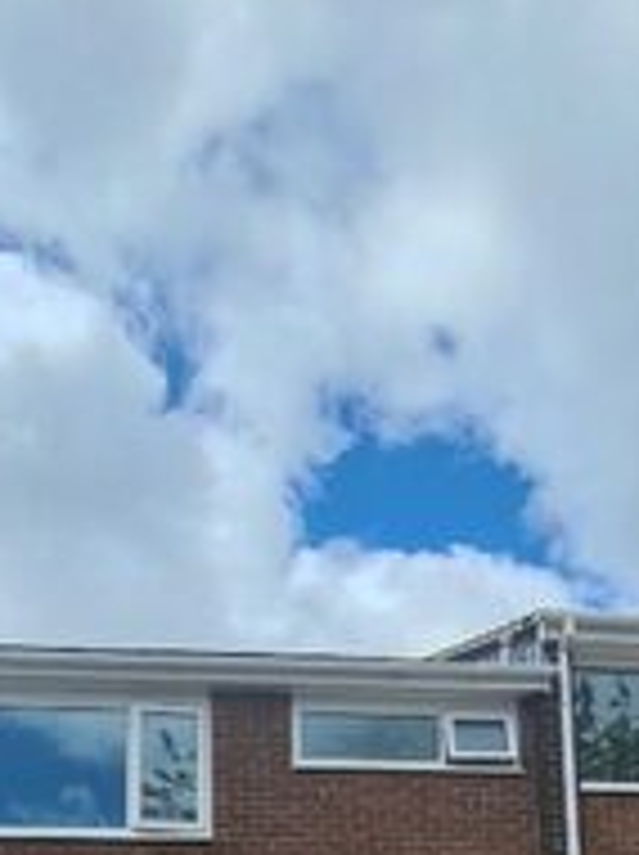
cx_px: 261
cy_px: 1019
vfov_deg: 38.5
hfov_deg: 39.4
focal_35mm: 36
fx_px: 888
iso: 64
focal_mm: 2.22
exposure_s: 1/2264
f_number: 2.2
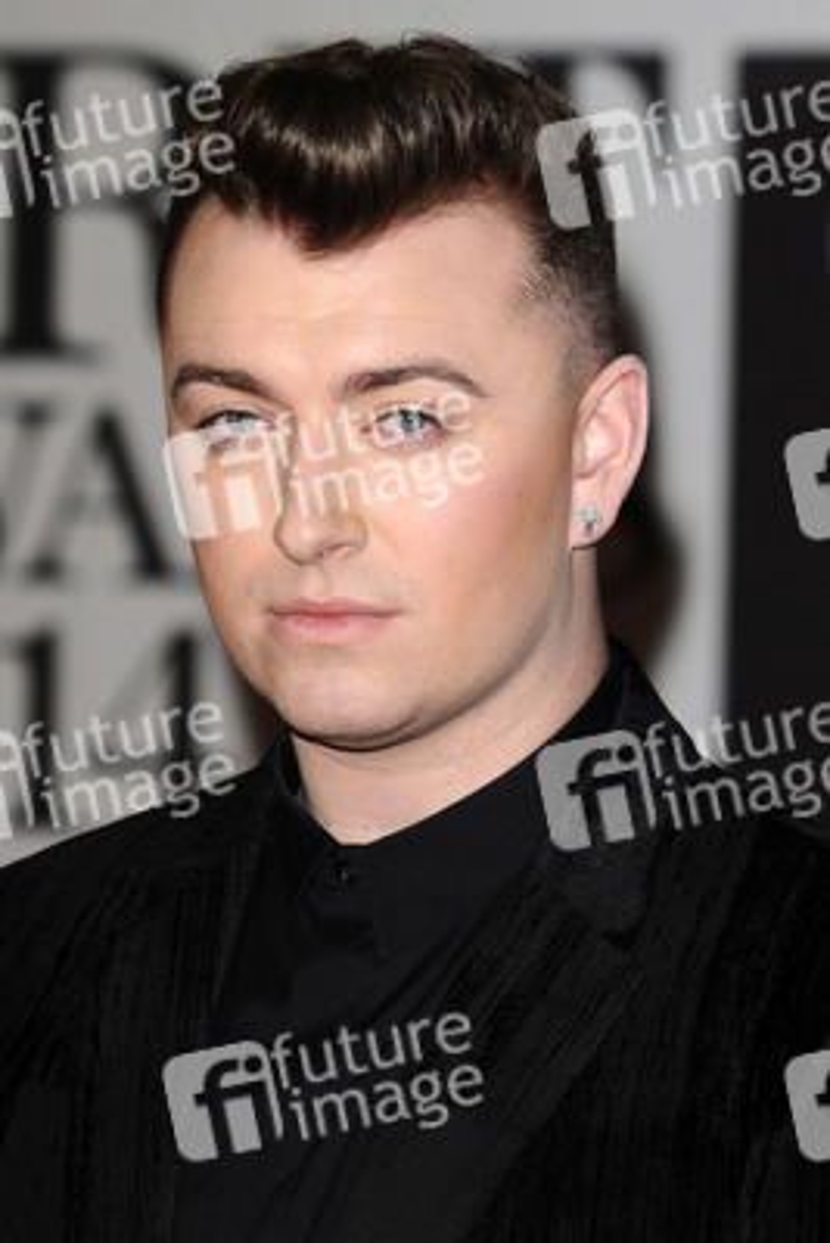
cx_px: 415
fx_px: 8033
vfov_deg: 8.9
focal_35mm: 232
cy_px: 622
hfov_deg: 5.9
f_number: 4.5
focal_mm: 155
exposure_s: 1/250
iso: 200
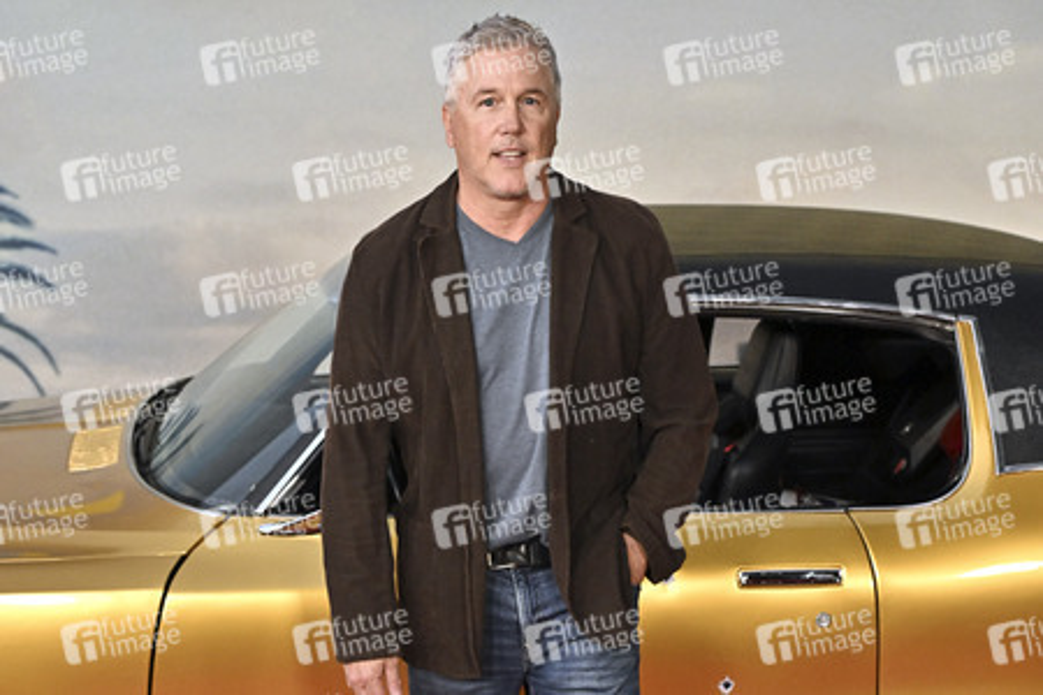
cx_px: 522
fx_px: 1362
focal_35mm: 47
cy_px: 348
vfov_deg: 28.6
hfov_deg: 41.9
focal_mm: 47
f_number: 4.5
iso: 3200
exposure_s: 1/320
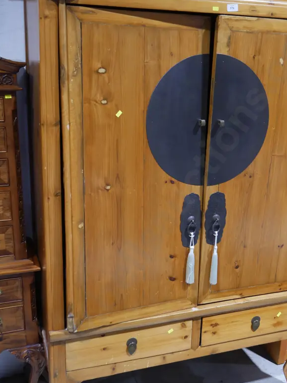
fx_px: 497
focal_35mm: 45
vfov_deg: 42.1
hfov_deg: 32.0
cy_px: 198
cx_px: 183
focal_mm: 17
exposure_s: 1/60
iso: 640
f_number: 4
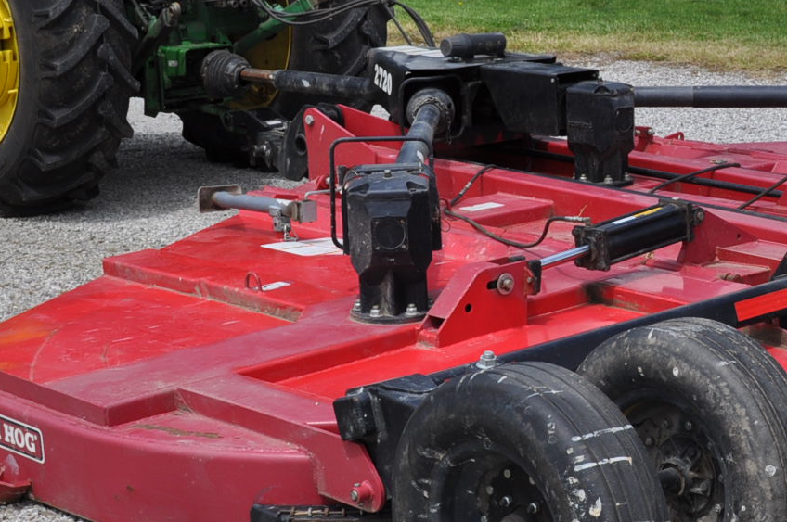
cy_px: 258
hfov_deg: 21.6
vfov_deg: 15.0
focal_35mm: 91
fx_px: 1987
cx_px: 781
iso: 200
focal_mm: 24
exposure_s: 1/400
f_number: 10
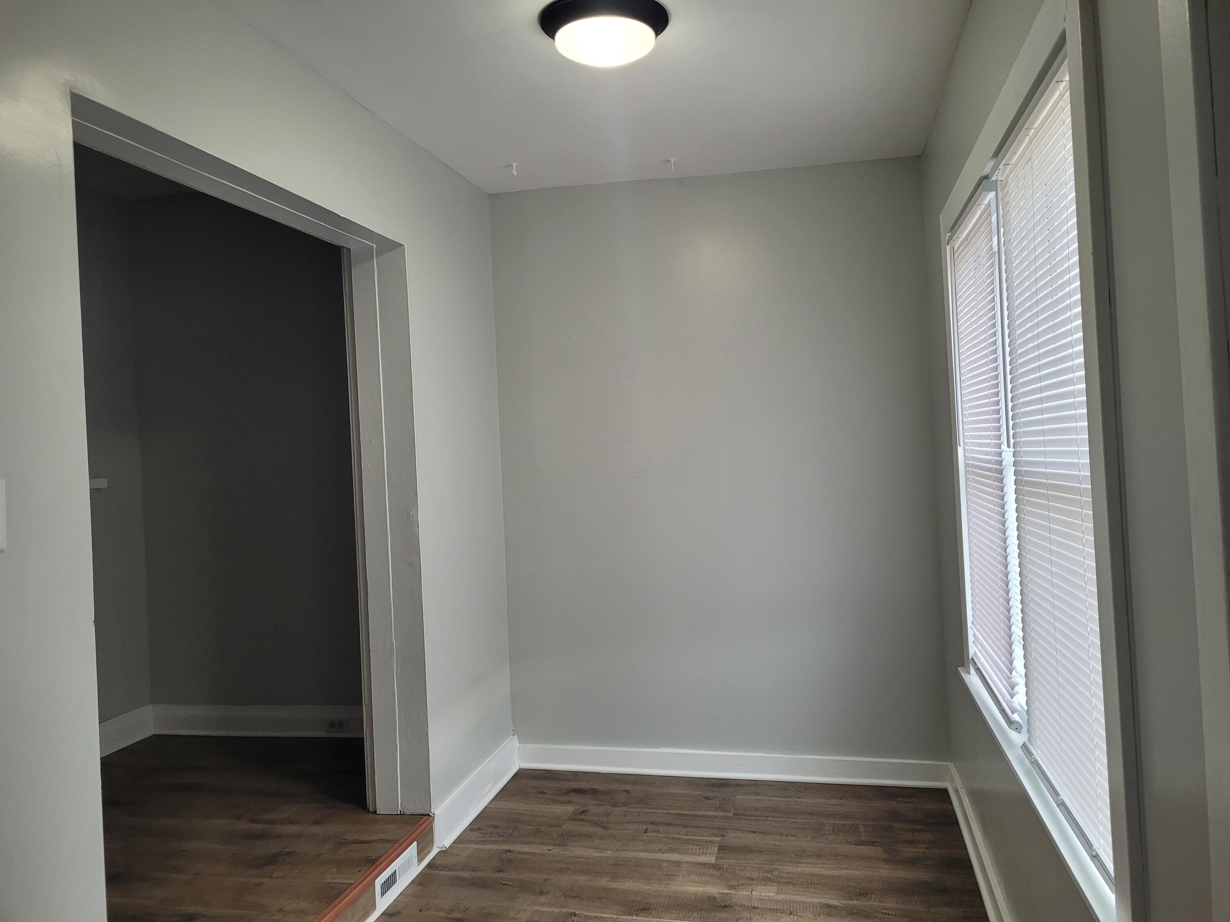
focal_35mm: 26
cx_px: 615
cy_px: 461
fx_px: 924
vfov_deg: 53.1
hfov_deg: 67.3
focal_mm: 5.4
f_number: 1.8
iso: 125
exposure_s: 1/120
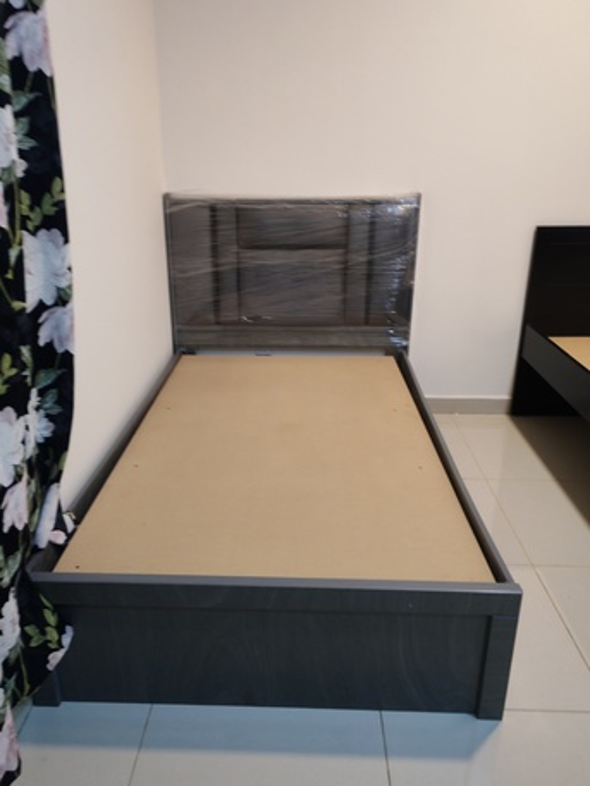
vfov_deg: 65.3
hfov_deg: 51.4
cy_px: 393
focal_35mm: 27
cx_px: 295
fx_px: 613
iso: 640
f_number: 1.95
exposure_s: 1/50
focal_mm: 5.52
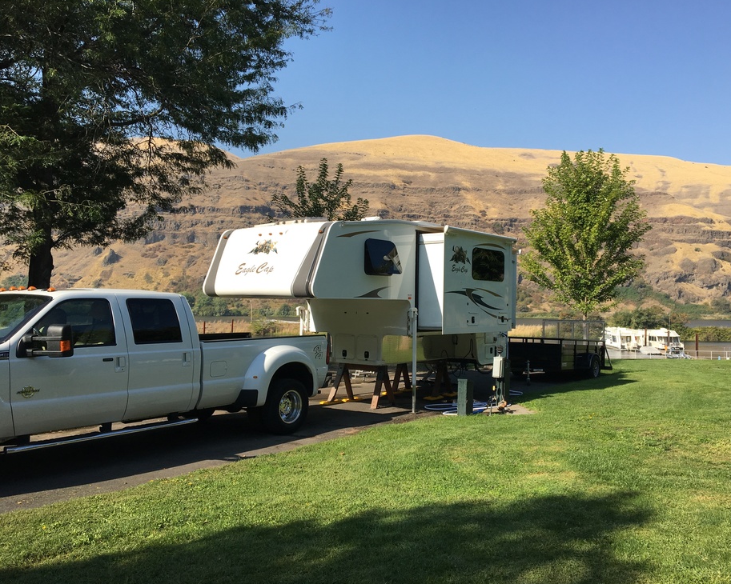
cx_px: 400
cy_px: 289
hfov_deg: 57.1
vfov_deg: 47.1
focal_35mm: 31
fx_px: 671
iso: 25
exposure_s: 1/1202
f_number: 2.2
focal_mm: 4.15
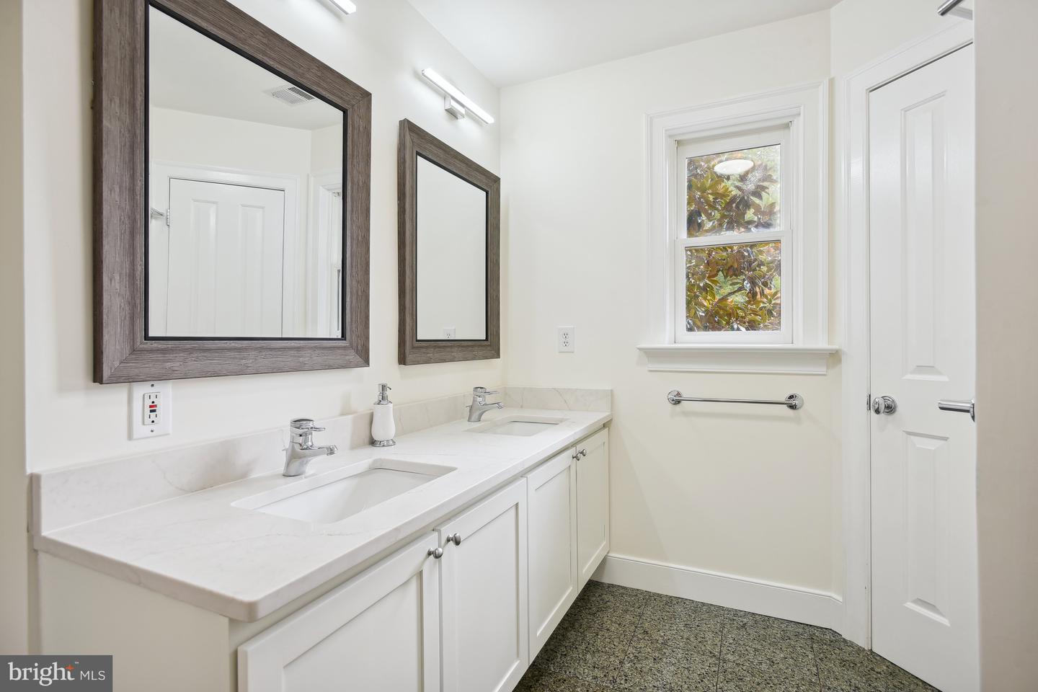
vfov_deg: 70.4
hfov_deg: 93.3
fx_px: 490
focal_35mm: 17
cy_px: 346
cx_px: 519
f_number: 8
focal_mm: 17
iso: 125
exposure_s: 1/13
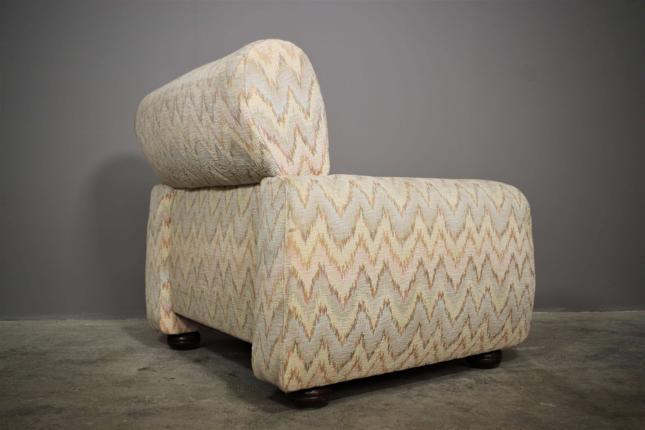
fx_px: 609
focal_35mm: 34
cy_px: 215
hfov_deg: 55.8
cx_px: 322
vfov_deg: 38.9
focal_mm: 23.13
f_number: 4
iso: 200
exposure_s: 1/60
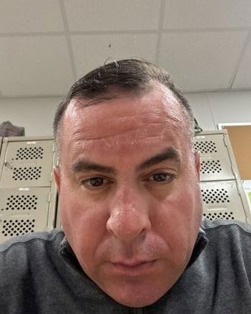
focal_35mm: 32
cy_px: 168
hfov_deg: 45.8
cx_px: 125
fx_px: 297
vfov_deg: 55.6
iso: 320
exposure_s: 1/56
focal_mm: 2.69
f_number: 1.9
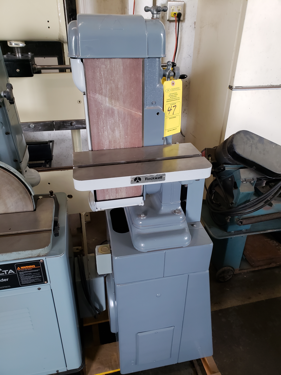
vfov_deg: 67.3
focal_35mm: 26
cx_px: 140
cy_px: 188
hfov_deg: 53.1
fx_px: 281
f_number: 2.4
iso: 200
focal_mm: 4.3
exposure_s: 1/60
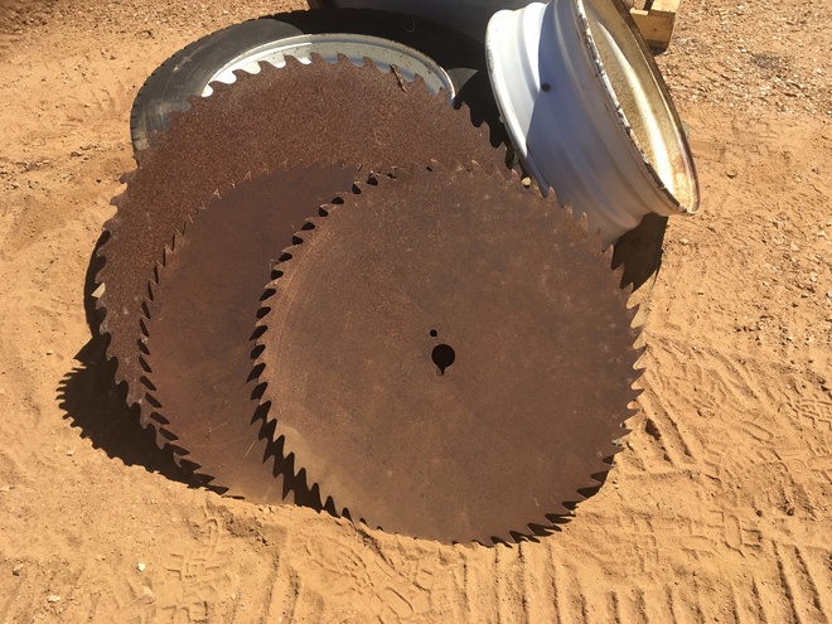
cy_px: 312
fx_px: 697
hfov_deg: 61.7
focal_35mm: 29
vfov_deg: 48.2
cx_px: 416
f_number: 2.2
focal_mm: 4.15
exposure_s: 1/1040
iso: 25
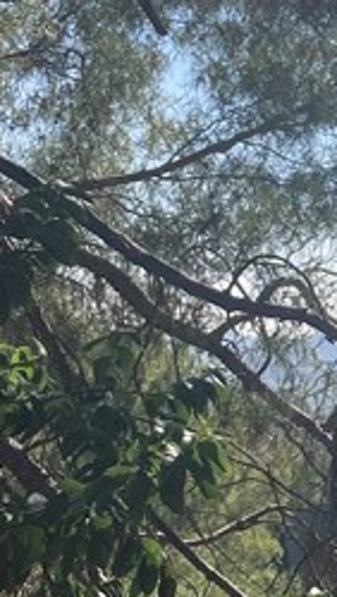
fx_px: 1982
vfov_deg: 17.1
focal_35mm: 125
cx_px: 574
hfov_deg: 9.3
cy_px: 365
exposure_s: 1/1869
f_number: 1.8
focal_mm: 3.99
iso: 20
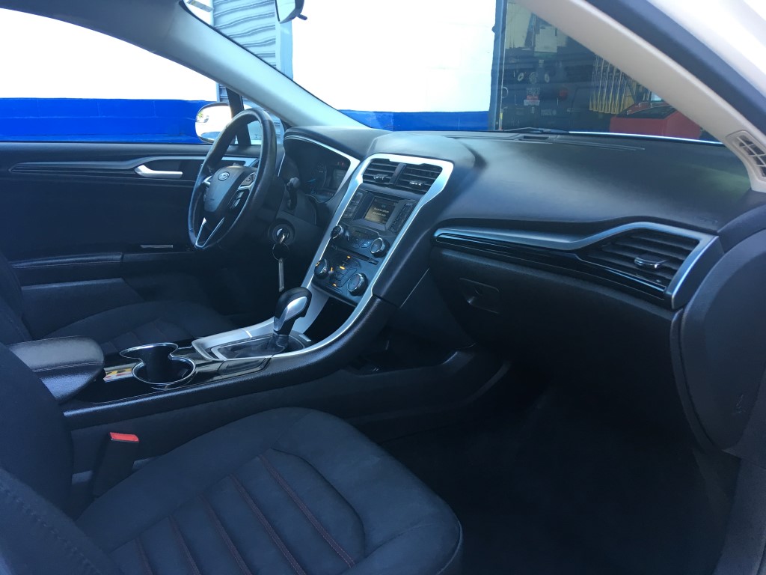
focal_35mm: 29
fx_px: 642
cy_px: 288
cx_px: 383
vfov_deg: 48.2
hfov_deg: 61.7
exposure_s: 1/30
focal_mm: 4.15
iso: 32
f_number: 2.2
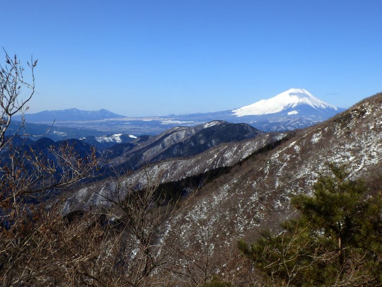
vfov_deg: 28.6
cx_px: 191
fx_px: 563
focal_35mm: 51
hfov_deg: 37.5
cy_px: 144
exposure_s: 1/250
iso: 80
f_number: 11.1
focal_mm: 9.1
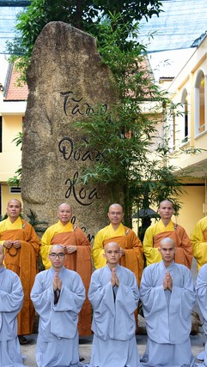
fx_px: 683
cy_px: 182
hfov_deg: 17.2
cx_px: 61
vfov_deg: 30.1
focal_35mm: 70
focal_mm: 44
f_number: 5
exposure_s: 1/80
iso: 200
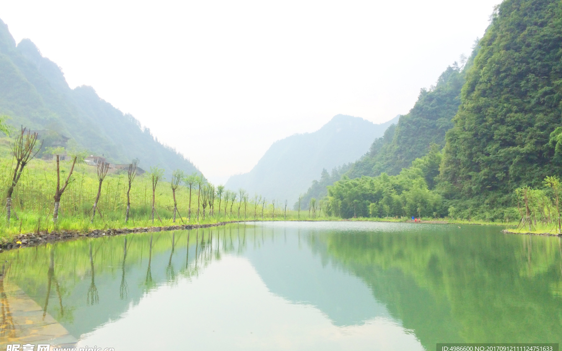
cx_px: 281
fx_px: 475
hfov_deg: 61.2
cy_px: 148
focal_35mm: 31
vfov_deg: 40.5
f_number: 2.2
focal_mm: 4.15
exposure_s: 1/456
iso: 32
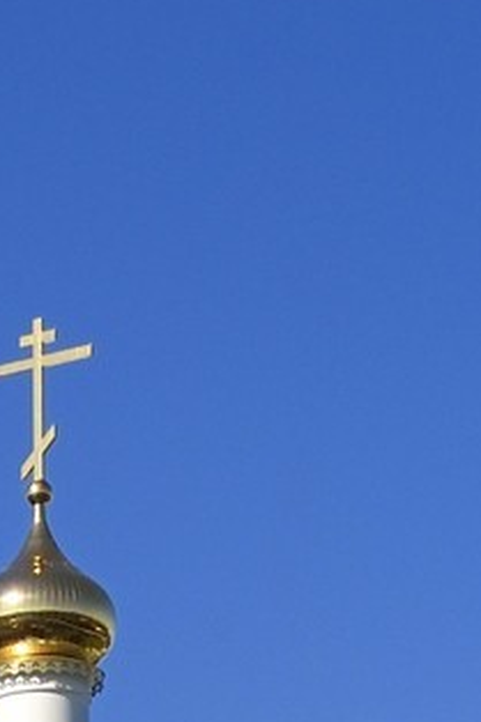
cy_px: 2489
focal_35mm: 291
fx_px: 5838
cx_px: -166
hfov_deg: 4.7
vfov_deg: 6.3
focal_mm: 38
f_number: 16
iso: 200
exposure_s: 1/250
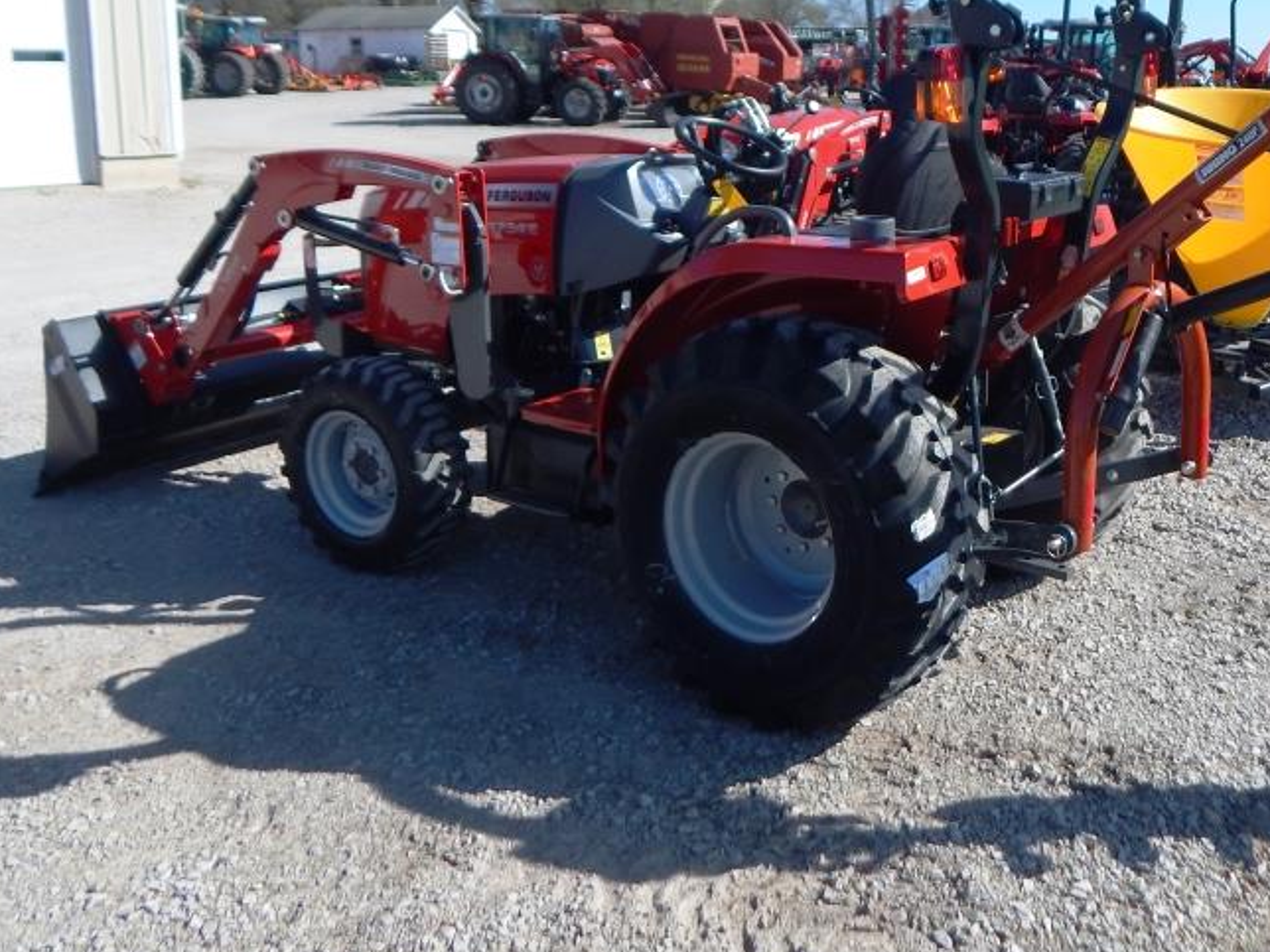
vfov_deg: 39.7
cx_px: 866
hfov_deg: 51.5
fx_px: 1284
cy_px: 248
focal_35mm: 35
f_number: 6
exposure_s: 1/400
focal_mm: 4
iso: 125
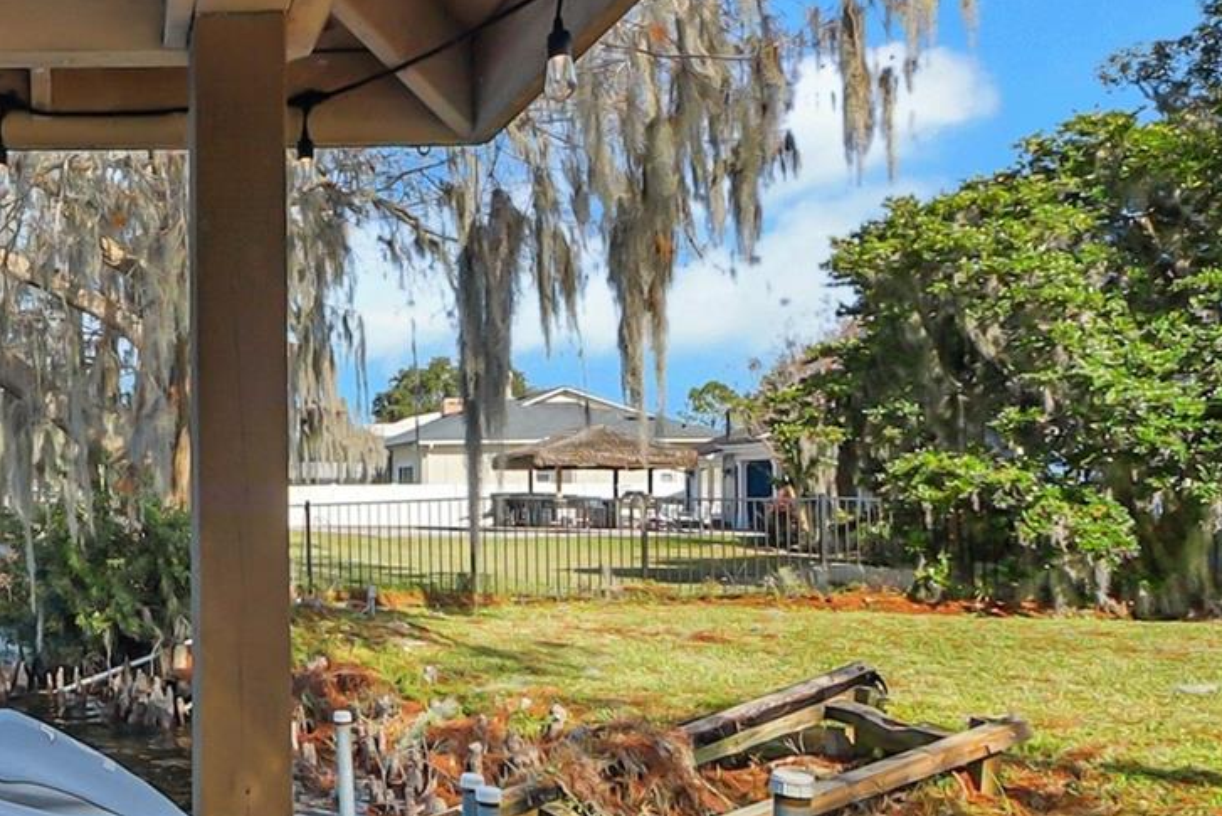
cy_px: 514
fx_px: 1120
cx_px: 79
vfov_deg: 39.7
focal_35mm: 33
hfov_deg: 49.6
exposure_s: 1/800
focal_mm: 10
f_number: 7.1
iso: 200
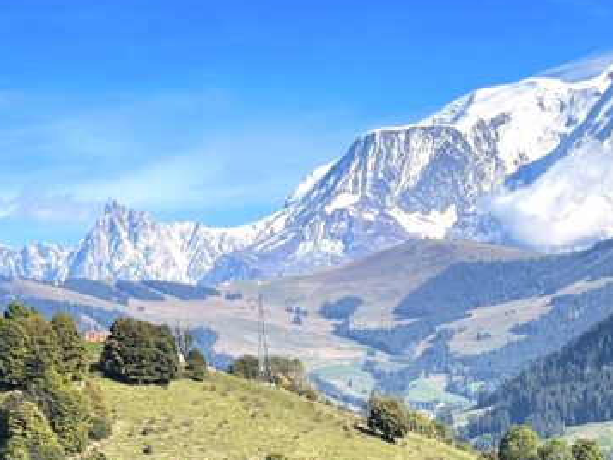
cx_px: 574
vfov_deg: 9.8
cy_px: 623
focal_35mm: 149
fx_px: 2639
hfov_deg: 13.1
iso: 25
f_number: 2
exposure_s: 1/1000
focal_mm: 6
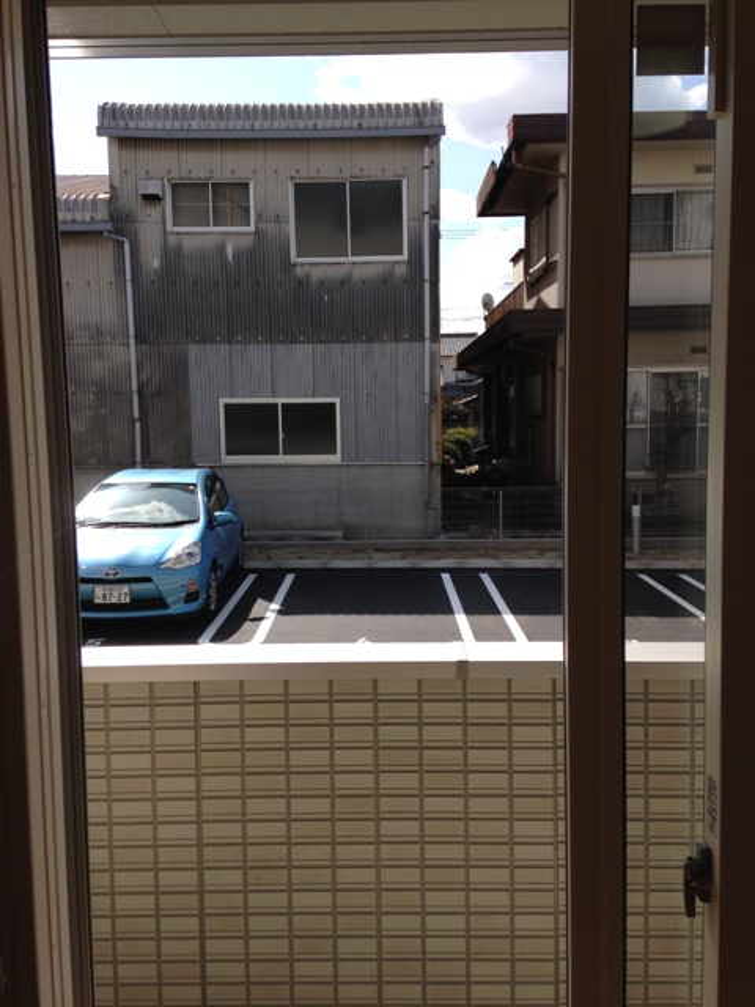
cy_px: 504
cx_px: 378
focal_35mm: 33
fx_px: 960
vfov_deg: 55.4
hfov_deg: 42.9
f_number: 2.4
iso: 50
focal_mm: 4.12
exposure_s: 1/1178
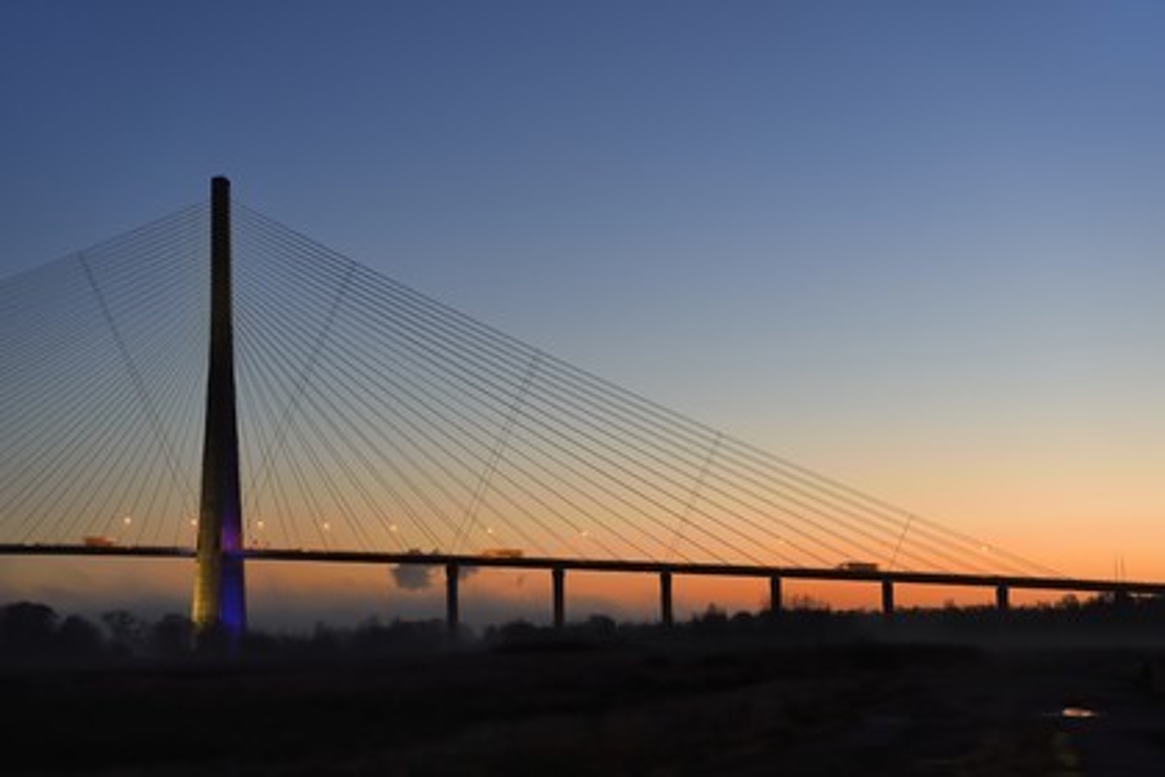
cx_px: 582
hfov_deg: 32.4
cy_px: 388
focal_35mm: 62
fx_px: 2006
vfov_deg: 21.9
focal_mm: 62
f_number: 6.3
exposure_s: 1/8
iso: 800
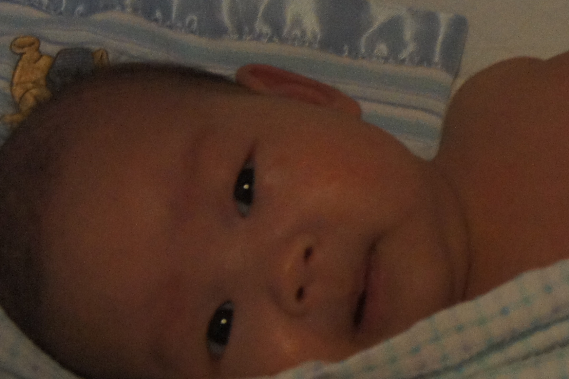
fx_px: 1816
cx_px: 670
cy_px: 139
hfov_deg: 17.1
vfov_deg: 11.9
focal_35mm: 115
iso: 1600
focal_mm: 28
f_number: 7.1
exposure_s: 1/15
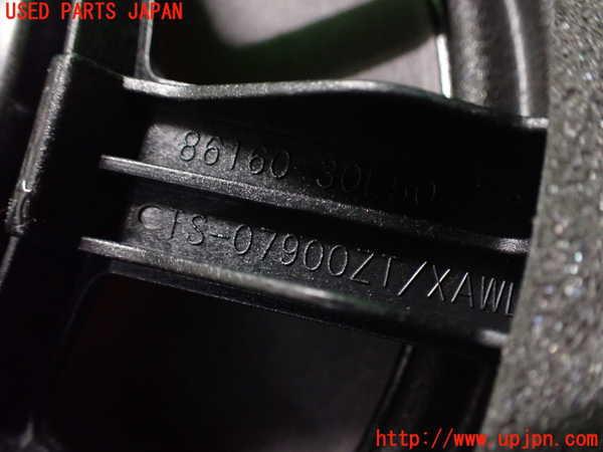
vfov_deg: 46.8
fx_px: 523
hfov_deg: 60.0
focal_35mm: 30
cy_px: 226
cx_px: 302
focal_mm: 5.4
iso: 1000
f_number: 2.3
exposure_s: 1/30
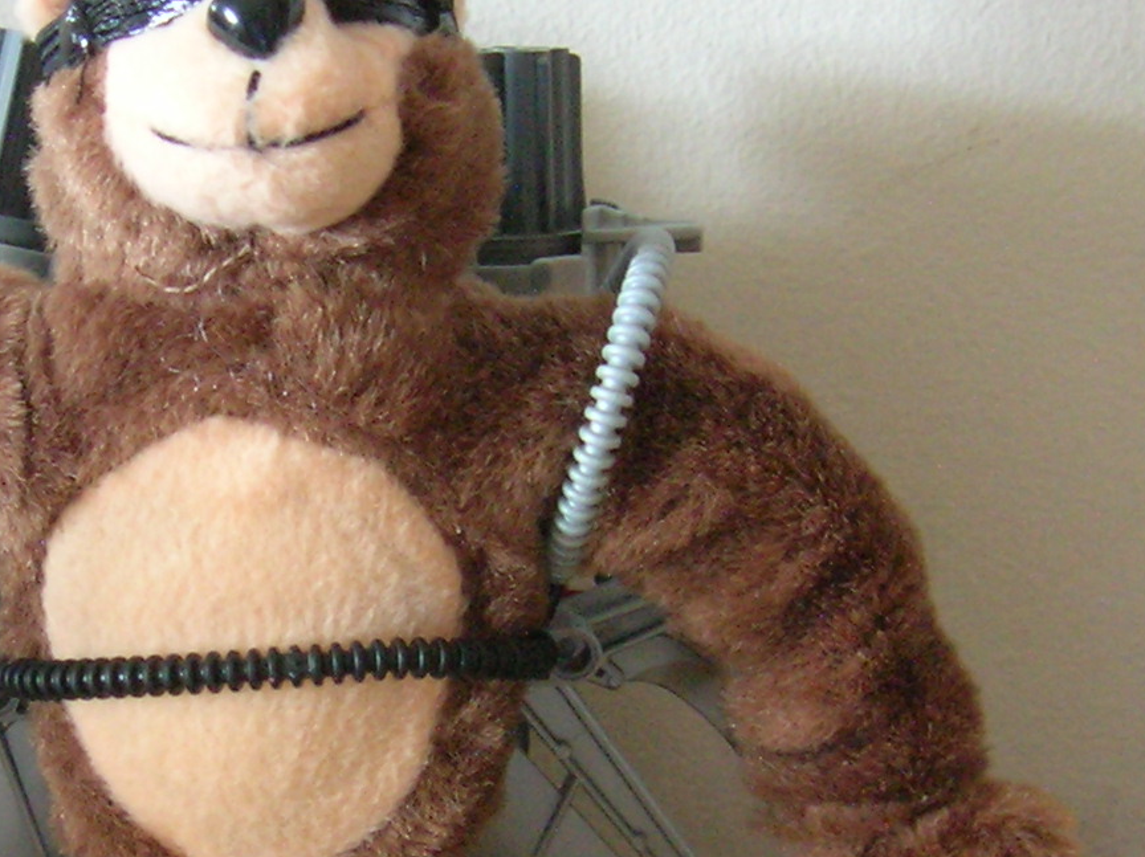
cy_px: 487
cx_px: 317
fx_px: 2975
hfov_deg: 21.6
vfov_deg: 16.4
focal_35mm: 90
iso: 200
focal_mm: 5.7
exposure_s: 1.64
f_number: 2.9
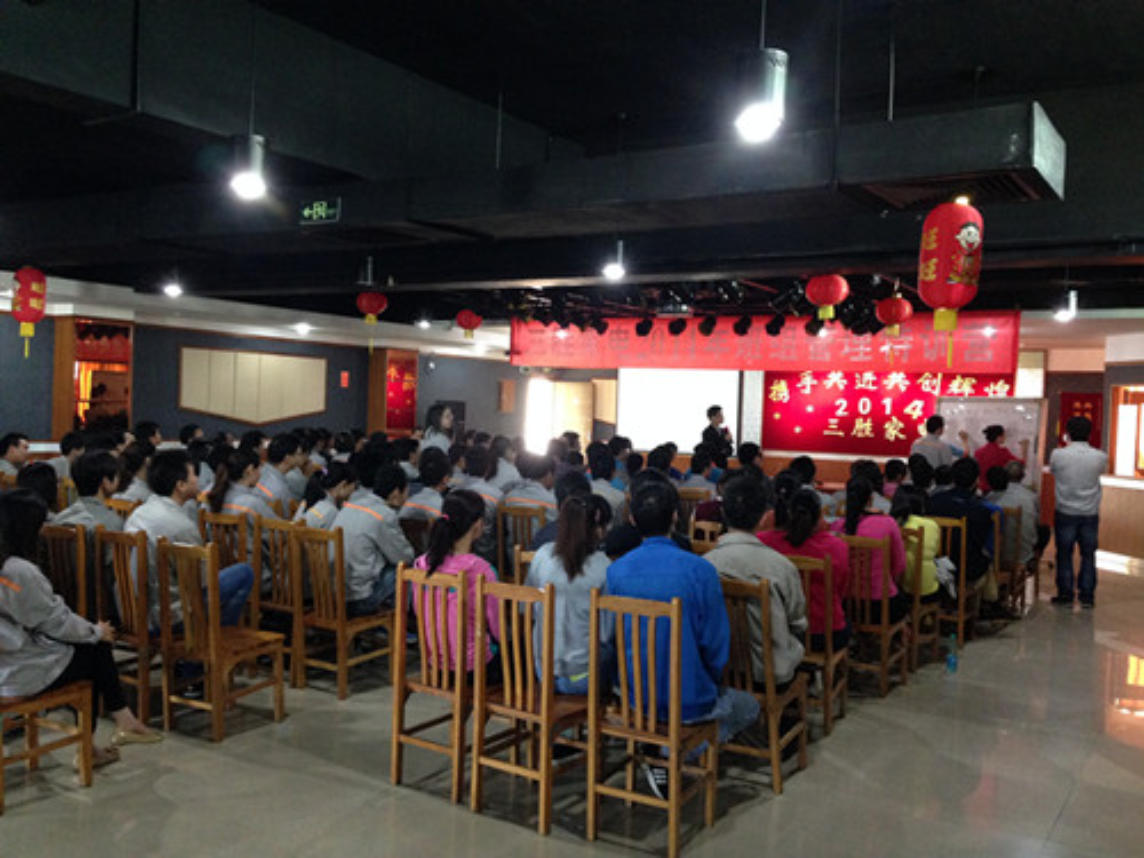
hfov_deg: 55.4
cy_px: 429
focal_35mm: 33
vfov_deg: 42.9
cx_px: 572
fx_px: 1091
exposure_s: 1/20
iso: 320
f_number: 2.4
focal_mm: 4.12
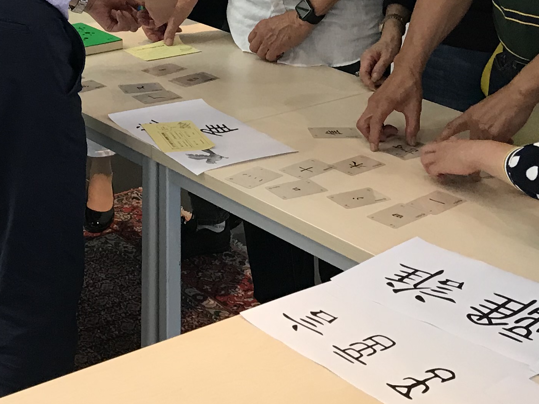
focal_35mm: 80
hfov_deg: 23.9
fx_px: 1246
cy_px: -49
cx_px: 76
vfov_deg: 17.7
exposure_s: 1/25
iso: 40
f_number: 1.8
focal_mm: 3.99
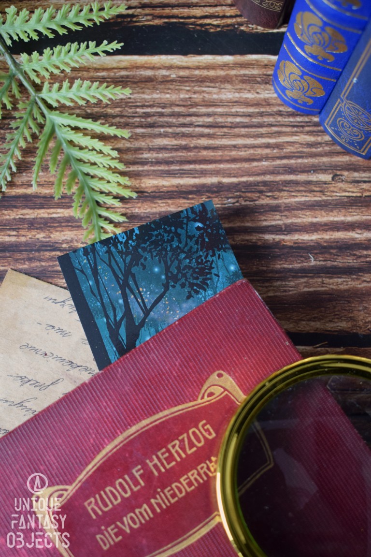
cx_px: 186
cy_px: 278
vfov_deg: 36.9
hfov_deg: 25.1
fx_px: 835
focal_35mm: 54
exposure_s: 1/60
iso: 720
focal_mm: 36
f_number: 4.8
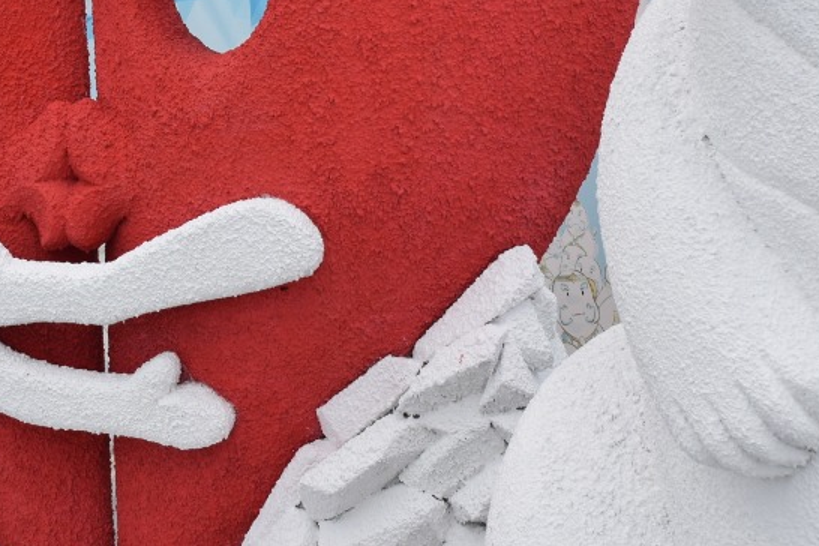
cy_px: 51
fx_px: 2229
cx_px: 183
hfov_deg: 20.6
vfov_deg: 13.8
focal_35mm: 98
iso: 100
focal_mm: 22
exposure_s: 1/400
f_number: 5
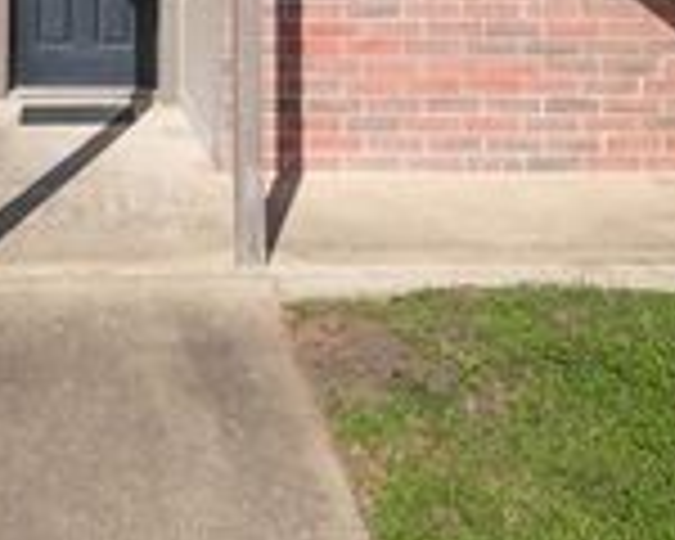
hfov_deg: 37.1
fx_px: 939
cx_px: 72
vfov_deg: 27.6
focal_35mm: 47
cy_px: -133
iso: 200
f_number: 8
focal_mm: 10
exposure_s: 1/500
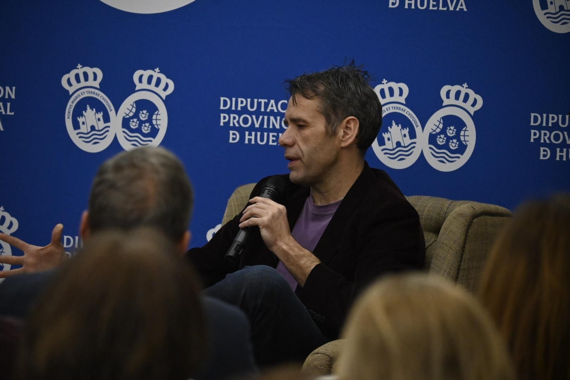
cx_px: 285
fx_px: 4038
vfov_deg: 5.4
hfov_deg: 8.1
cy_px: 190
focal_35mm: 255
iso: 5000
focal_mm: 170
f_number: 5.6
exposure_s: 1/200
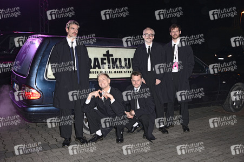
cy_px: 81
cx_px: 122
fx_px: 271
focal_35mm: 40
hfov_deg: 48.5
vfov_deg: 33.4
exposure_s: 1/250
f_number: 5.6
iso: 500
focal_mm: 40
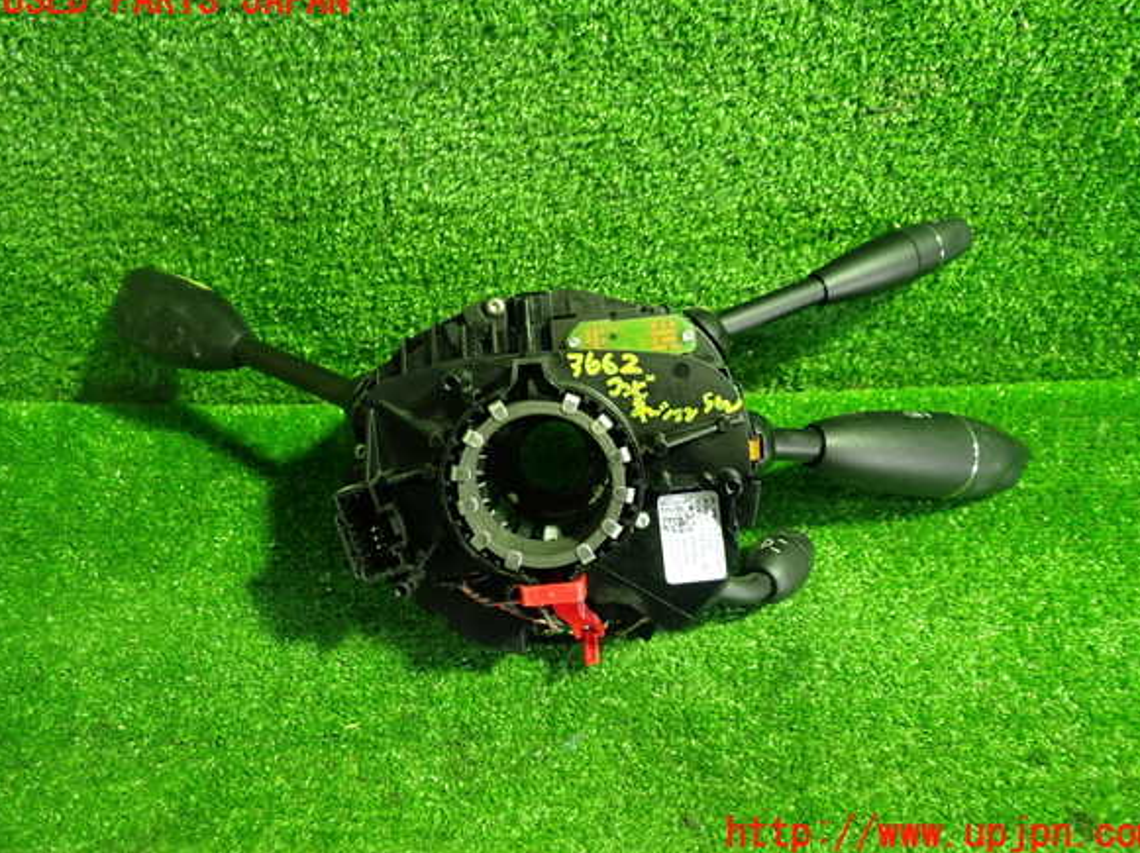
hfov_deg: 58.4
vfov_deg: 45.4
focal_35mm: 31
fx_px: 1020
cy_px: 418
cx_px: 581
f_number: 2.3
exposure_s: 1/30
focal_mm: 5.4
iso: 400
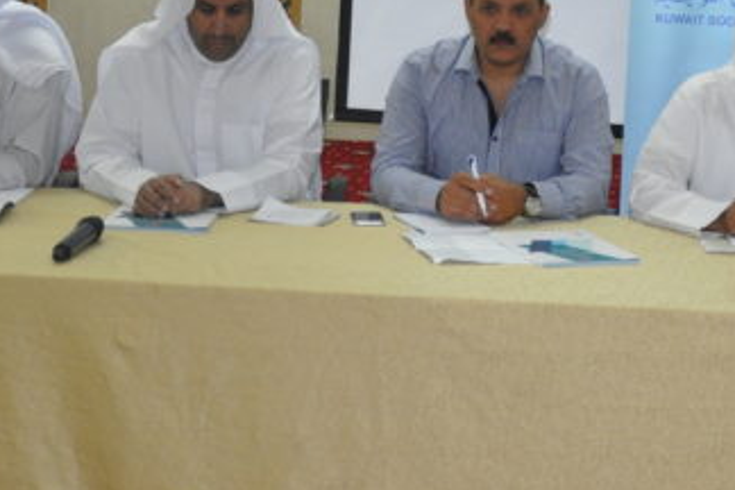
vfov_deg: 15.3
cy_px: -39
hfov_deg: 22.3
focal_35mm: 87
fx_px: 1784
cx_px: 746
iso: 800
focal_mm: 21
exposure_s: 1/60
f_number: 4
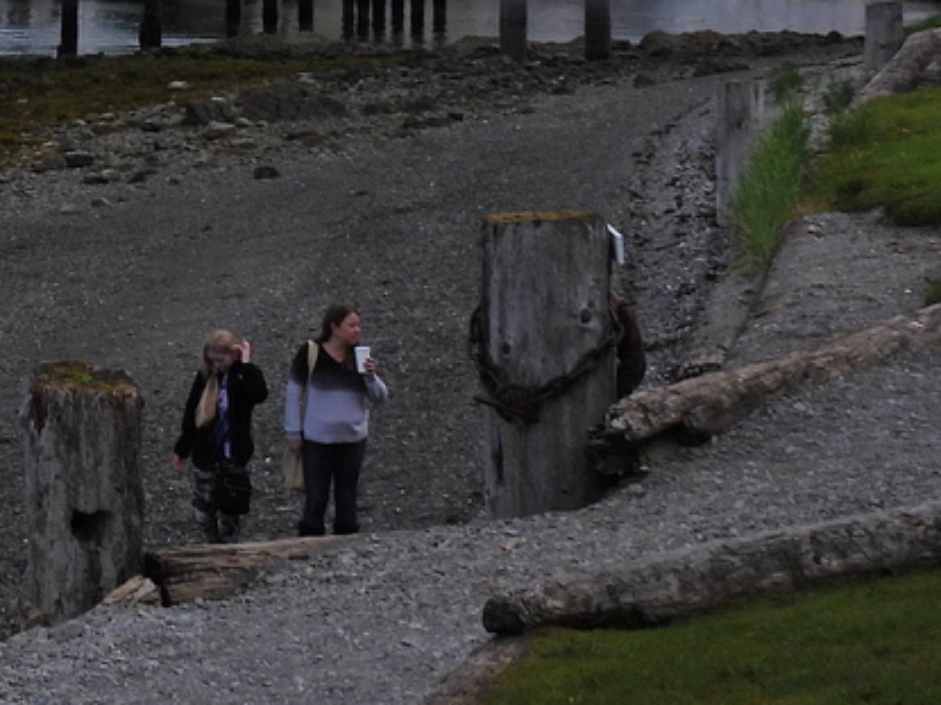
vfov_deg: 13.2
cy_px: -195
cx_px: -372
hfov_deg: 16.9
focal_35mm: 108
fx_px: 2935
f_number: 3.5
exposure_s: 1/2000
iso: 100
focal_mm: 6.2
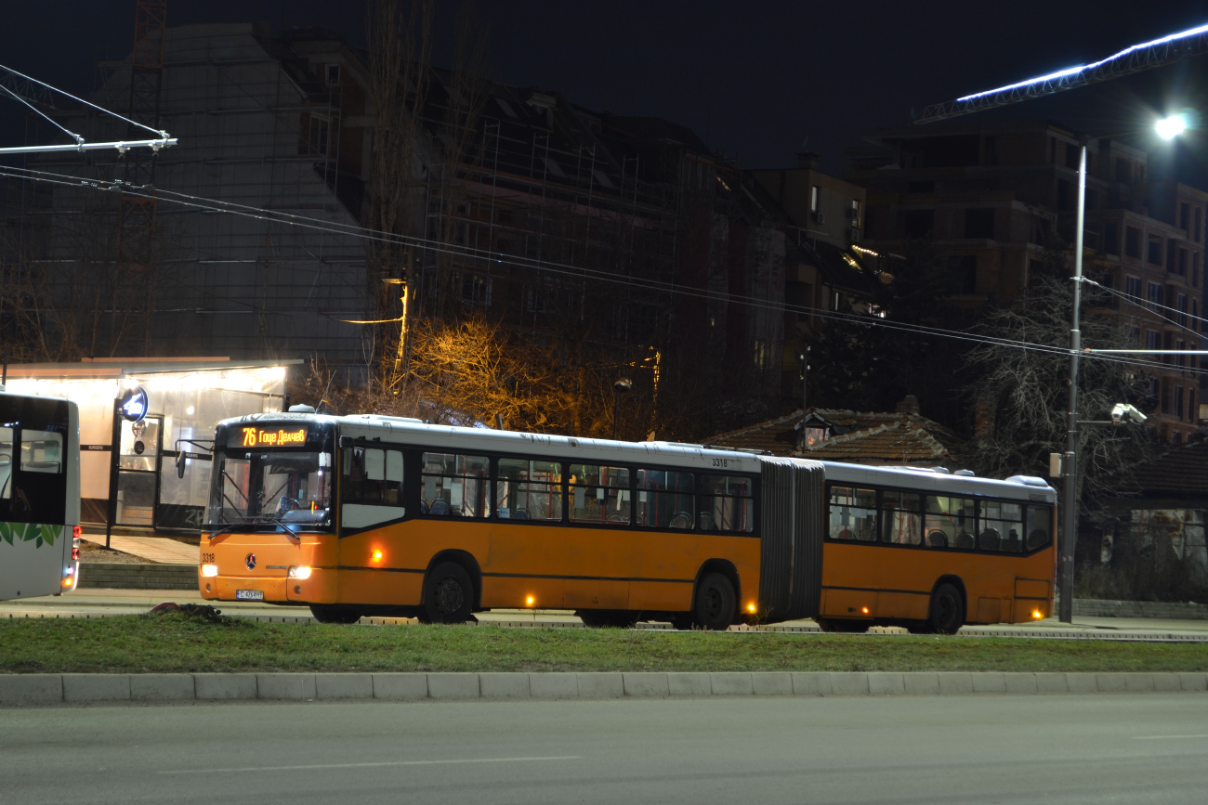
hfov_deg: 24.6
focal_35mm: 82
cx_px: 604
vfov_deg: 16.6
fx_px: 2768
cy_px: 402
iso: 100
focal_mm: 55
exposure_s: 5
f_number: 5.6
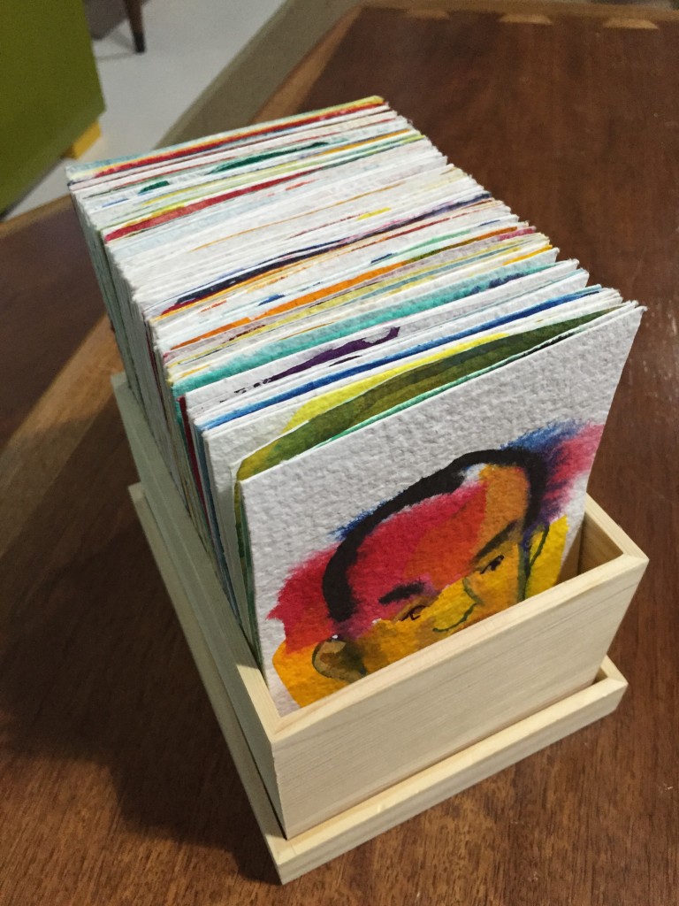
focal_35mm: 29
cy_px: 453
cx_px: 340
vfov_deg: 61.7
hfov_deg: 48.2
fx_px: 758
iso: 200
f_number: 2.2
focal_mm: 4.15
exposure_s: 1/30
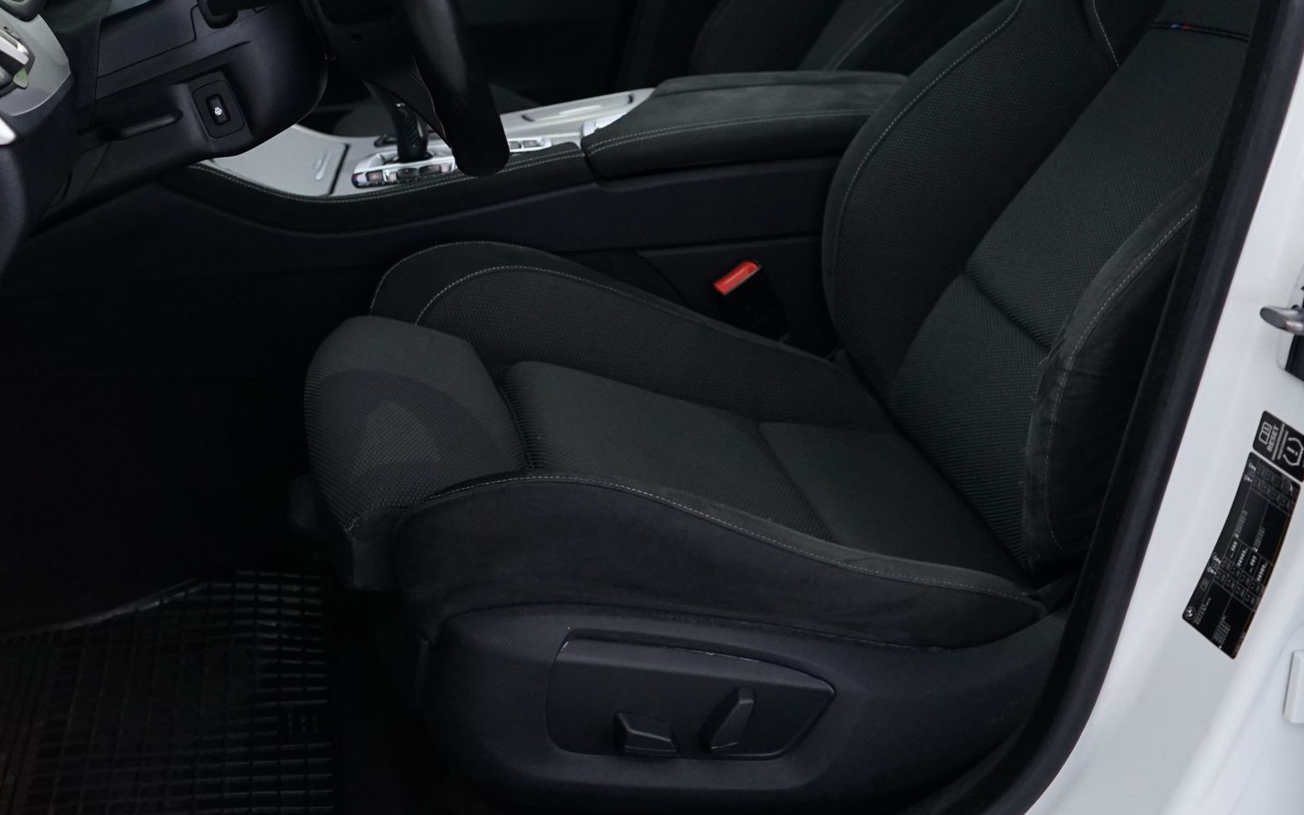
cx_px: 563
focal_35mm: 49
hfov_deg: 41.0
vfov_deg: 25.8
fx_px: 1741
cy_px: 141
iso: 2000
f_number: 3.5
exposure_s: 1/50
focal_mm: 28
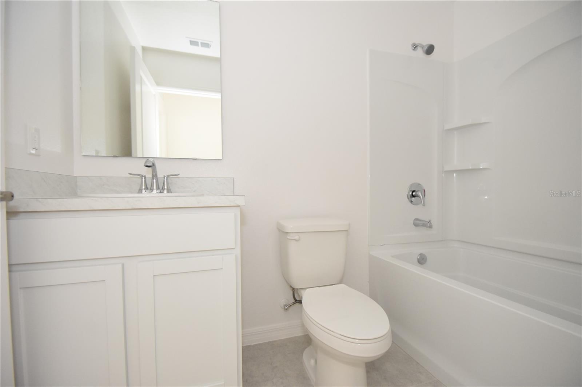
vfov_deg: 77.3
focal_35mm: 15
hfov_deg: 100.4
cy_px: 194
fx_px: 242
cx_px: 291
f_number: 4
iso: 1800
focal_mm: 10
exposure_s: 1/60
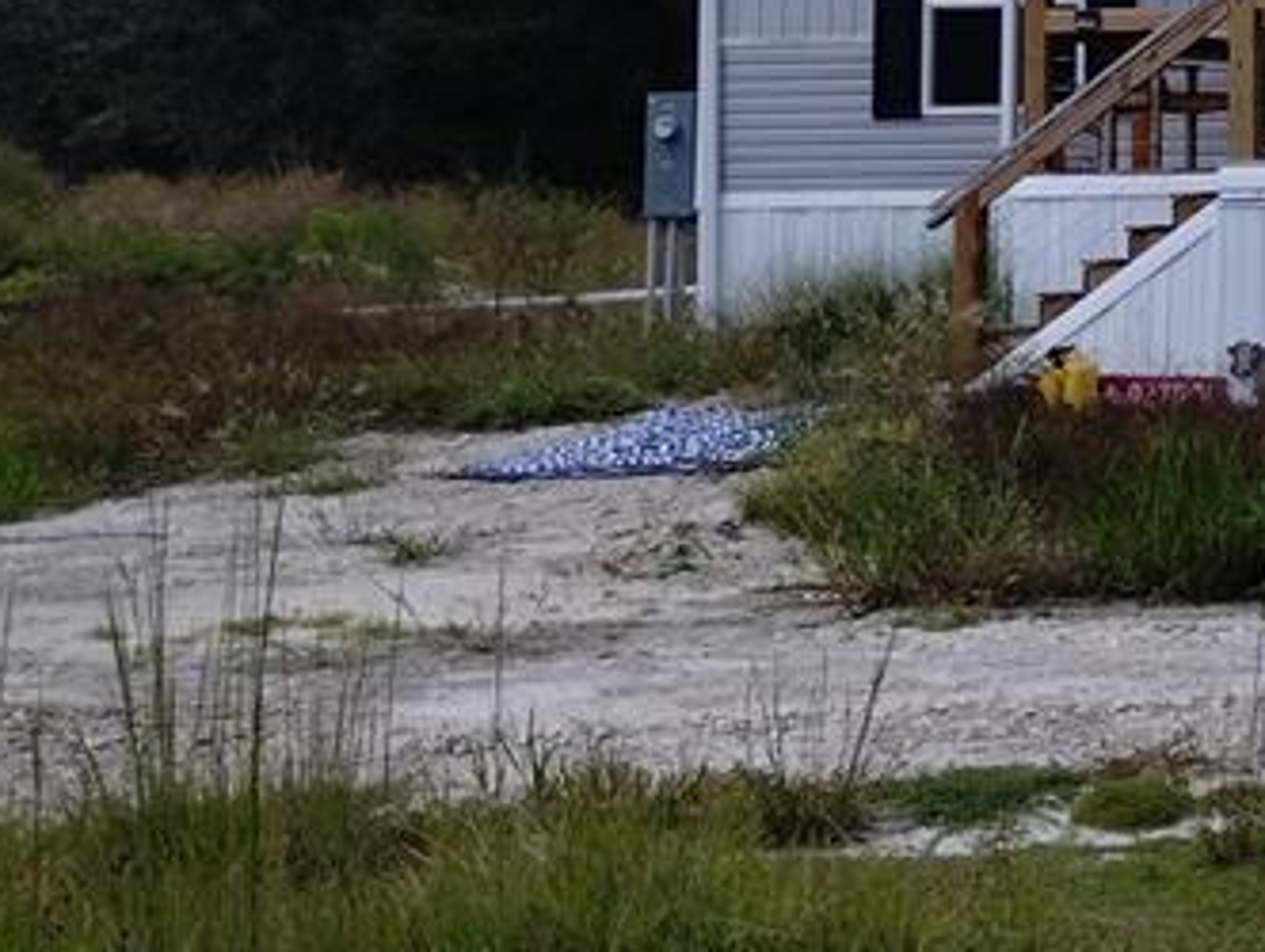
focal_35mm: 86
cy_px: -53
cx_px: 1798
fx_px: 3147
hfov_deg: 20.1
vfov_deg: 16.8
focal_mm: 4.27
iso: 100
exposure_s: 1/651
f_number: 1.8
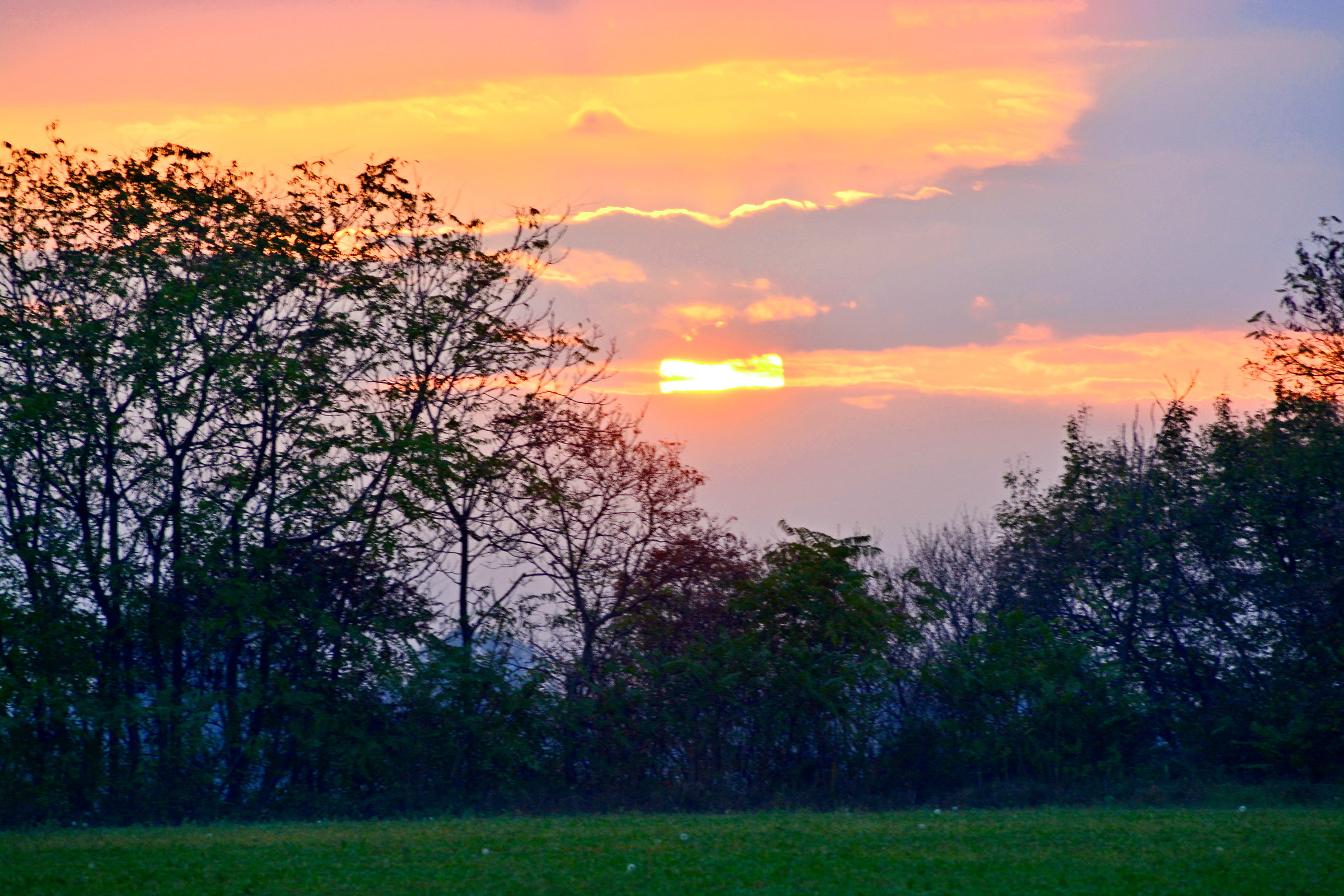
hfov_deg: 6.2
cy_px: 448
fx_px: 12319
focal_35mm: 330
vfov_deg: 4.2
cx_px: 672
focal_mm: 220
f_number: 10
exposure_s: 1/60
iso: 360
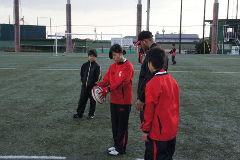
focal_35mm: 58
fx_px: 389
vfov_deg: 23.1
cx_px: 120
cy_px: 80
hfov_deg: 34.2
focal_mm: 39
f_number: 10
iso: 400
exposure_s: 1/125
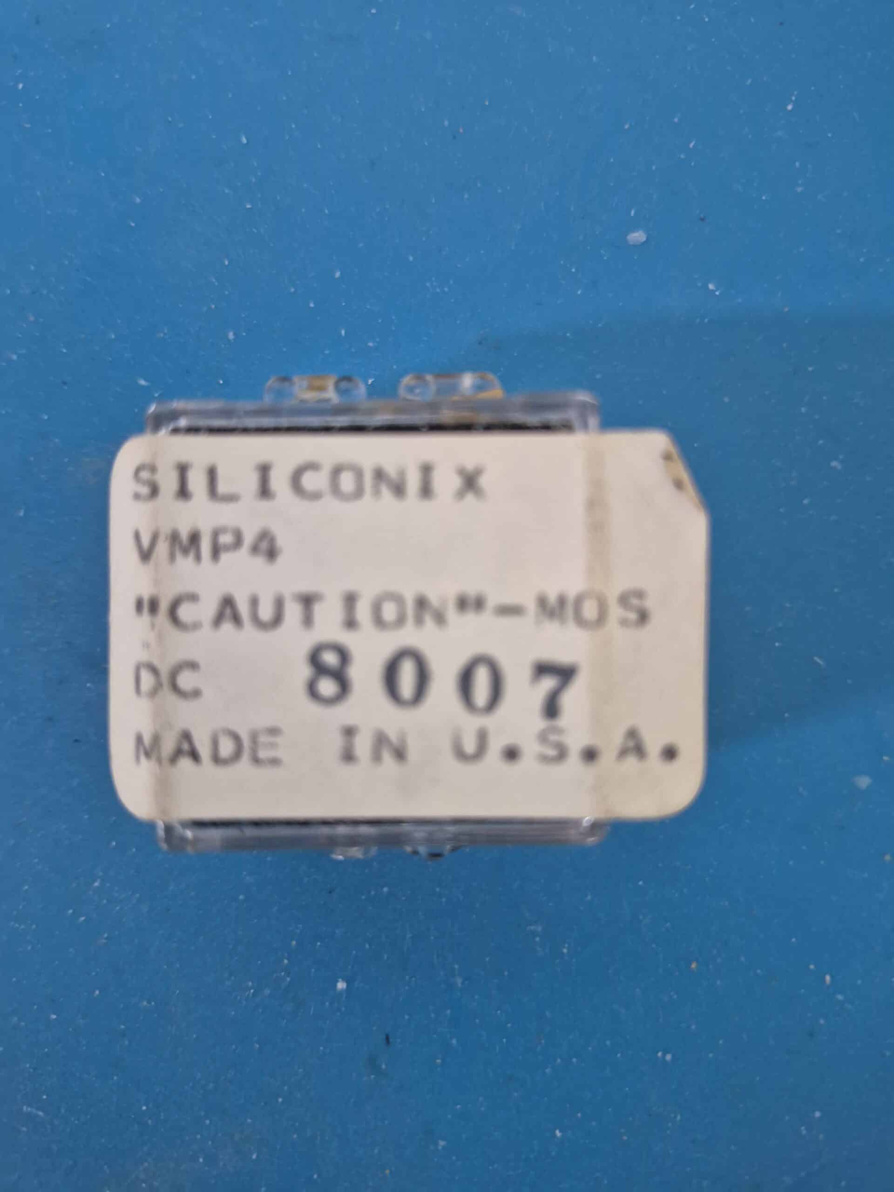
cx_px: 447
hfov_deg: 58.9
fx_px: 792
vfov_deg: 73.9
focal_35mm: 23
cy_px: 596
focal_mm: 5.4
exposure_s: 1/120
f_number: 1.8
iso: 800
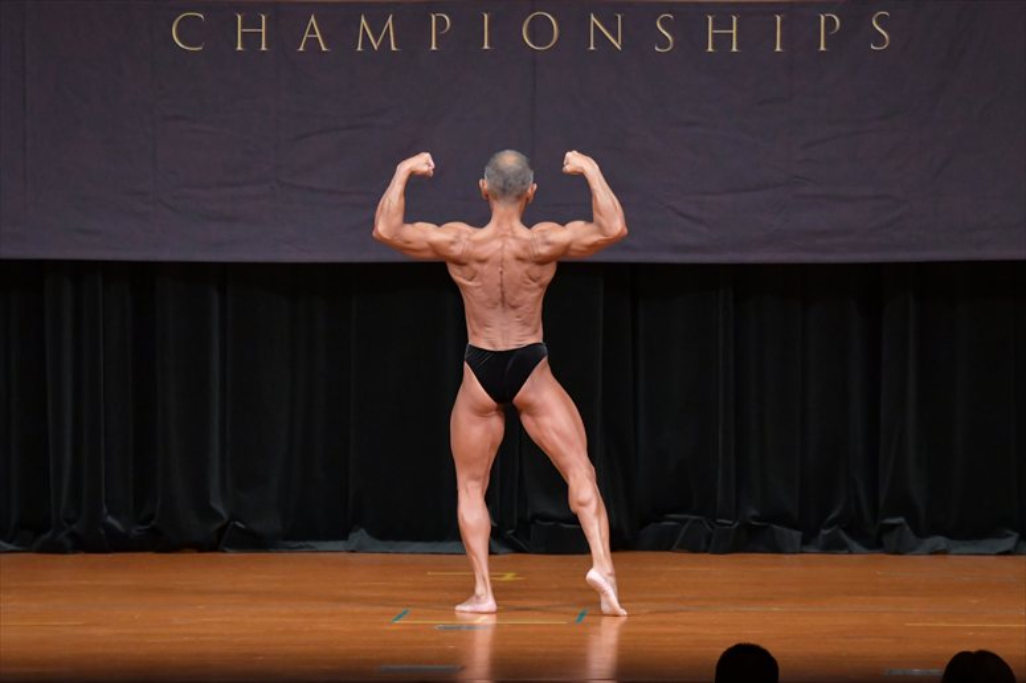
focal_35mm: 240
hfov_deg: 8.6
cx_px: 513
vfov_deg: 5.7
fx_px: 6837
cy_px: 342
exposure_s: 1/400
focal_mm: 160
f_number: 5.6
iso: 5000
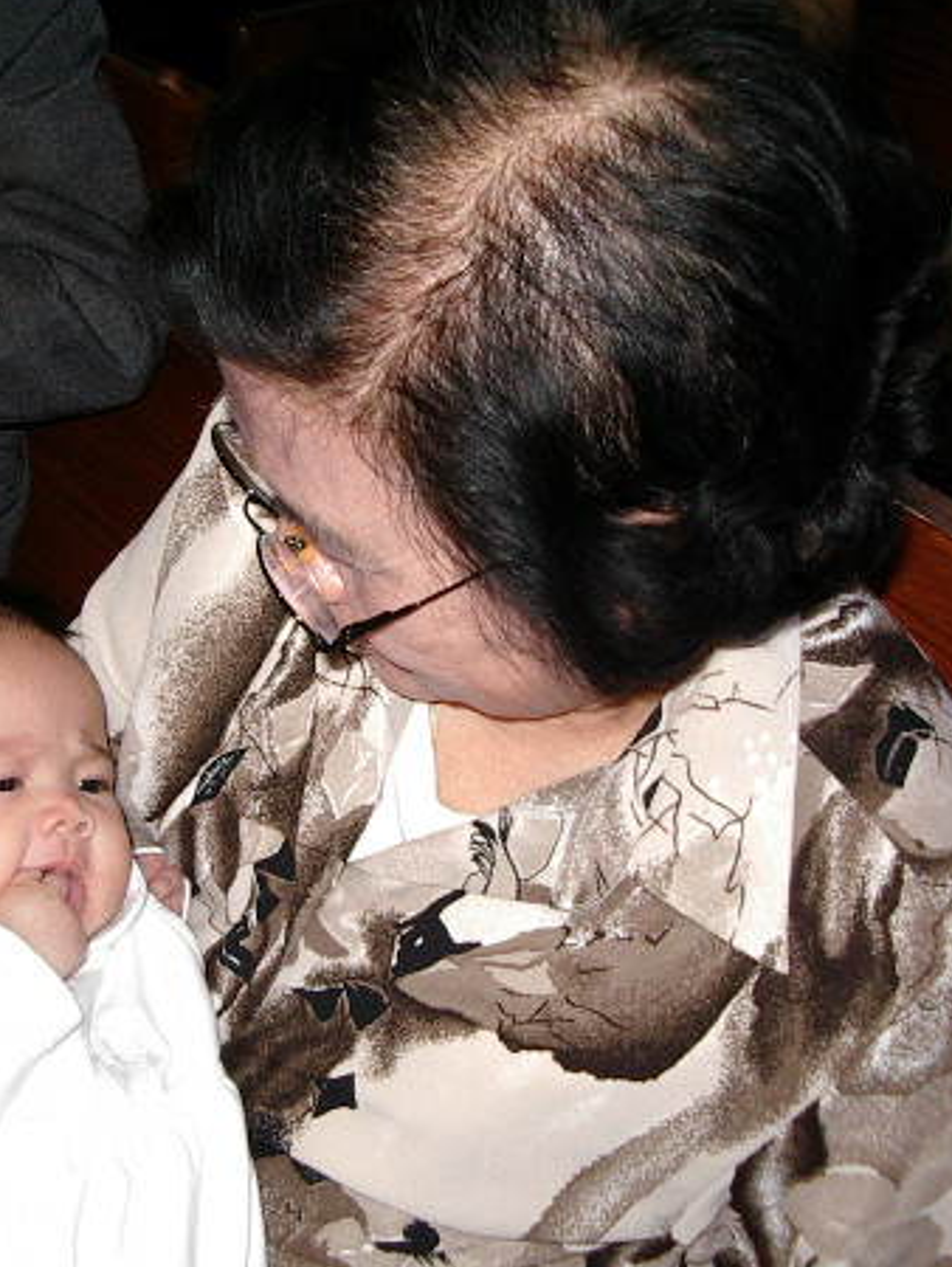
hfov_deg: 26.9
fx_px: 1978
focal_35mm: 54
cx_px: 304
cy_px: 639
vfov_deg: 35.5
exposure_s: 1/60
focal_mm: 5.8
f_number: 2.6
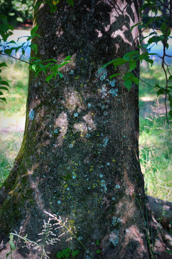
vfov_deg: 22.6
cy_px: 130
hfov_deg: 15.2
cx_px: 86
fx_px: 645
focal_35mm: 90
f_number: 5
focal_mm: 60
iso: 1000
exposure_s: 1/100
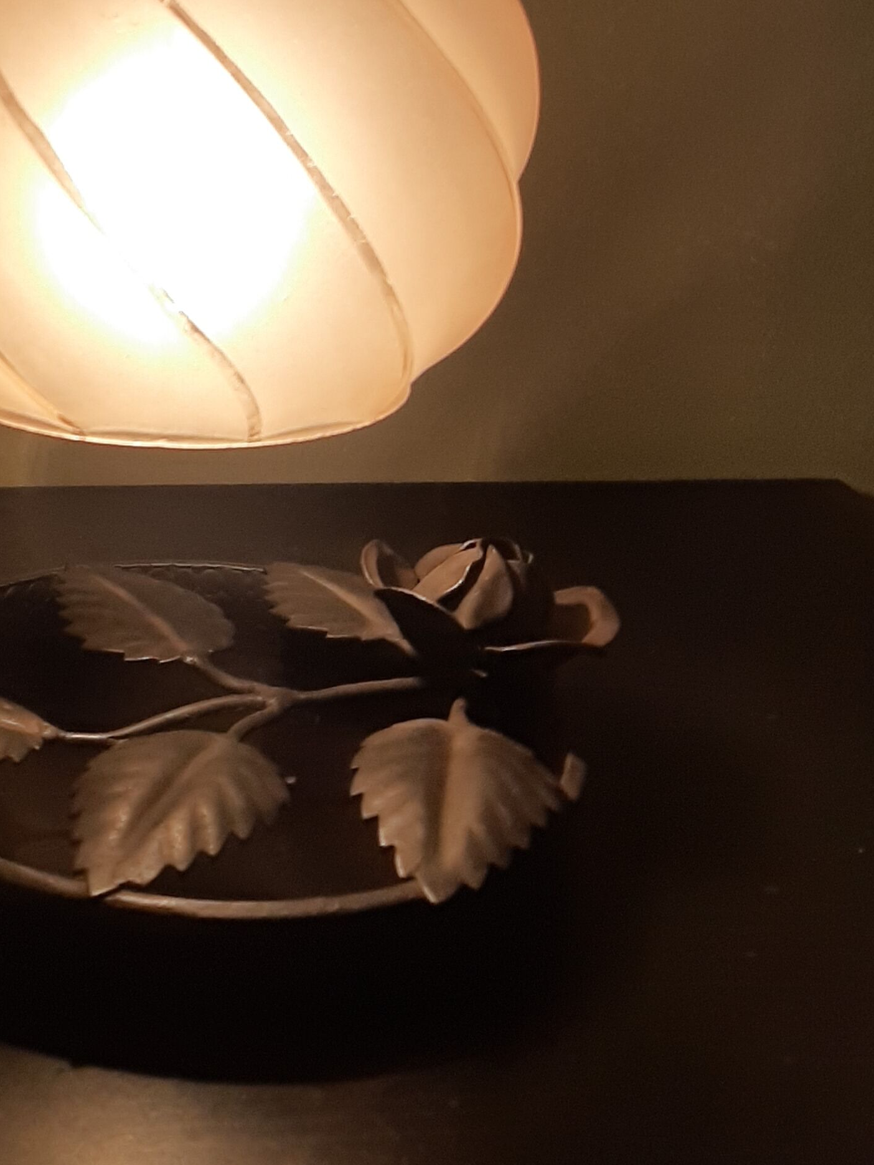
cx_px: 93
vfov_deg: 32.6
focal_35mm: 56
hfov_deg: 25.3
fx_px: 1885
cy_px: 109
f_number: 1.7
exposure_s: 1/498
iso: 40
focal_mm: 3.93
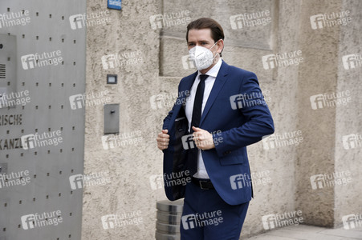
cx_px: 181
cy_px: 120
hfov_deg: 20.8
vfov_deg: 13.9
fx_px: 985
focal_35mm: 98
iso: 320
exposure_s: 1/160
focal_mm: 98
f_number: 10
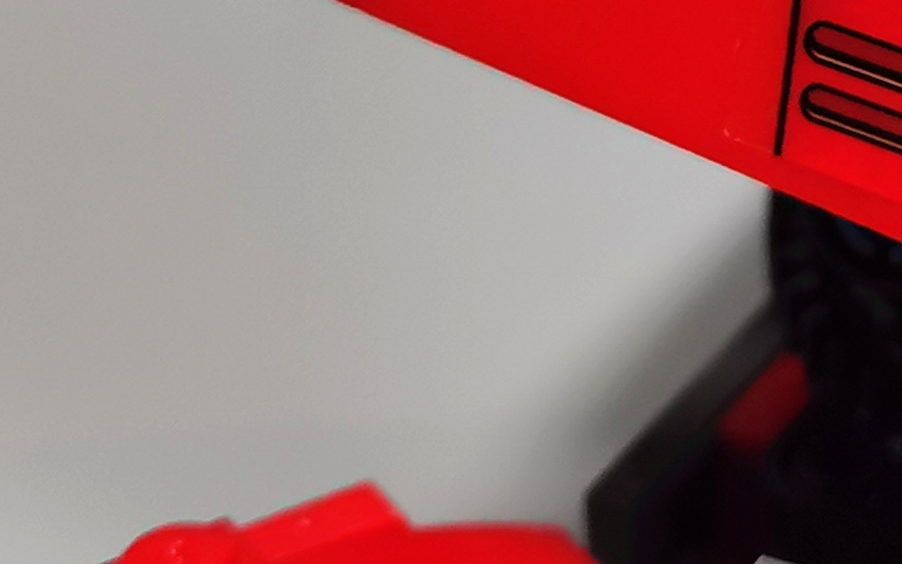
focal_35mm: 154
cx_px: 1064
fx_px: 3786
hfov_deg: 13.2
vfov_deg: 8.2
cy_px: -429
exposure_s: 1/100
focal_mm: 5.58
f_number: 1.8
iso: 160
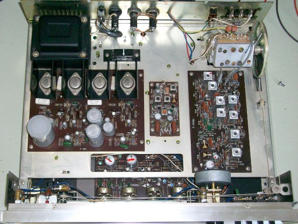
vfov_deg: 27.5
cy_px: 112
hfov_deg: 36.2
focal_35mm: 53
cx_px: 149
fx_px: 456
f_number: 3.6
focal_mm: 8.8
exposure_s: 1/70.6
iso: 160
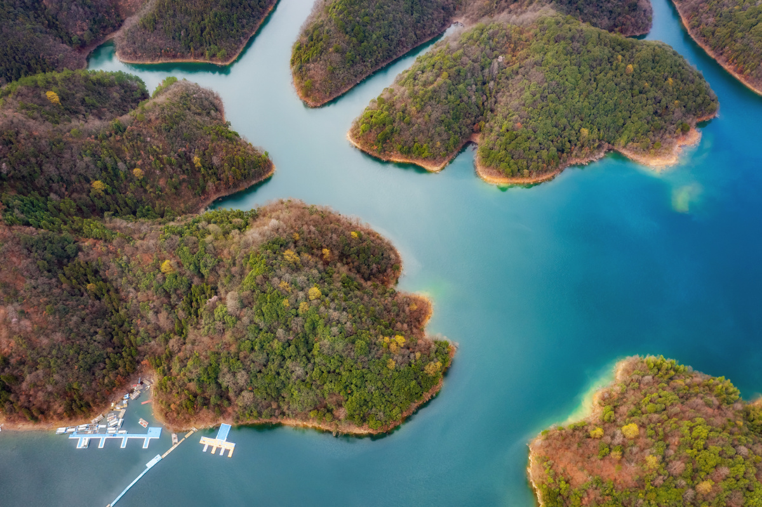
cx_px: 381
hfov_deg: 65.5
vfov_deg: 46.4
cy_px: 254
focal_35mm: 28
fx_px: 592
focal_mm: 10.26
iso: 100
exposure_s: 1/120
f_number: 4
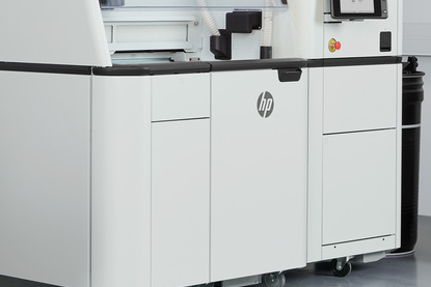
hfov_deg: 14.5
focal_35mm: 135
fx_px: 1617
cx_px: -153
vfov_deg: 10.1
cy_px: 25
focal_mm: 35
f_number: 11
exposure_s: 1/30
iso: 100
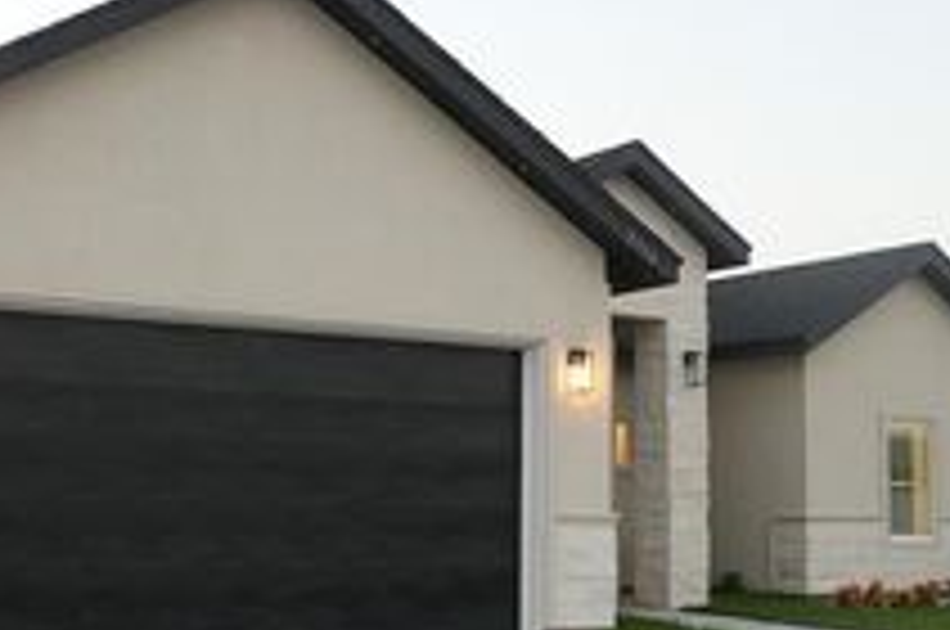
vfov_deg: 23.7
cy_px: 349
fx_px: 1502
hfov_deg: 35.1
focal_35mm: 57
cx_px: 432
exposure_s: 1/320
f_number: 4.5
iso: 2500
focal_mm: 16
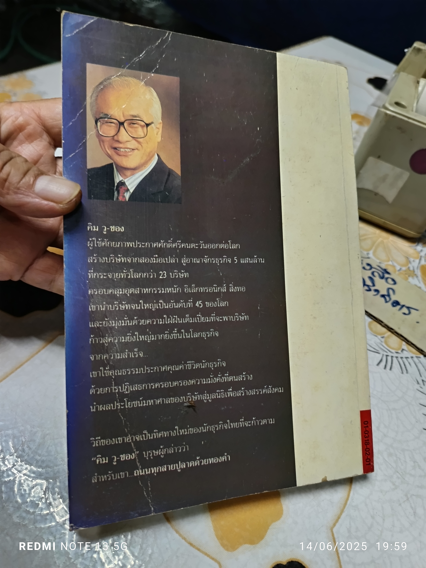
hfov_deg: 56.8
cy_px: 284
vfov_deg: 71.6
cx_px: 213
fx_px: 394
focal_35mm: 24
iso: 956
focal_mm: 5.31
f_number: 1.7
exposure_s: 1/25
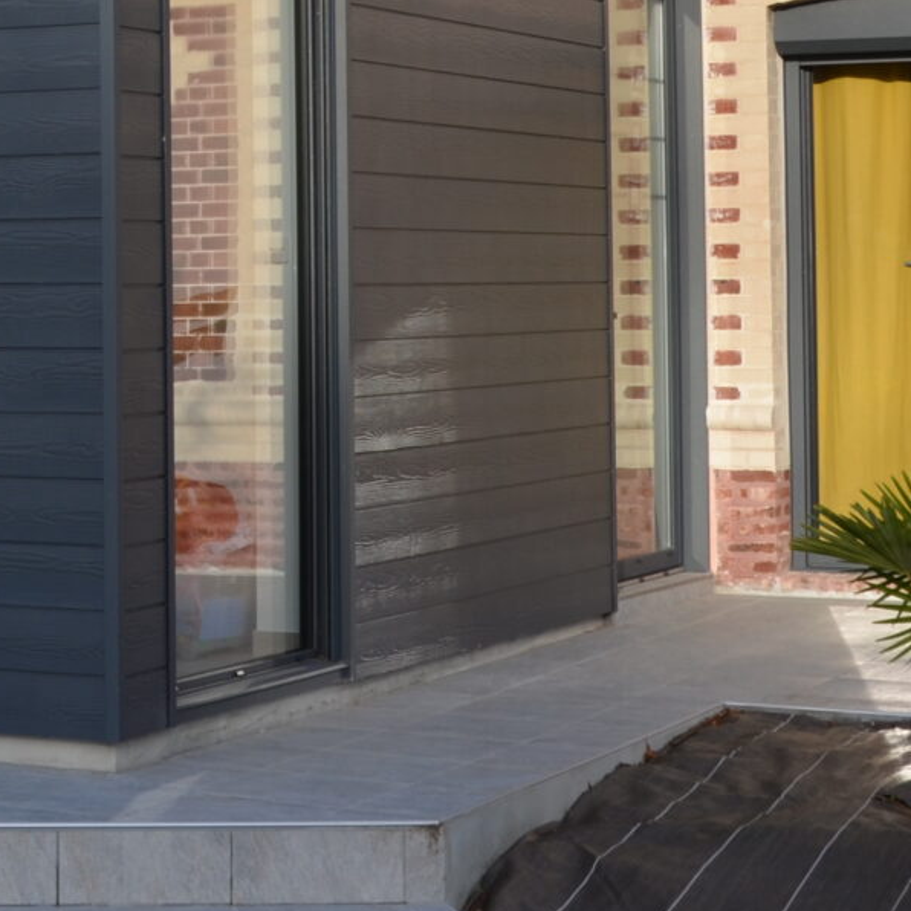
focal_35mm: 115
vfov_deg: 15.0
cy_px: 73
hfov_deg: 14.5
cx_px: -312
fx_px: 3419
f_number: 7.1
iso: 100
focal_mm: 21
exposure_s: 1/200
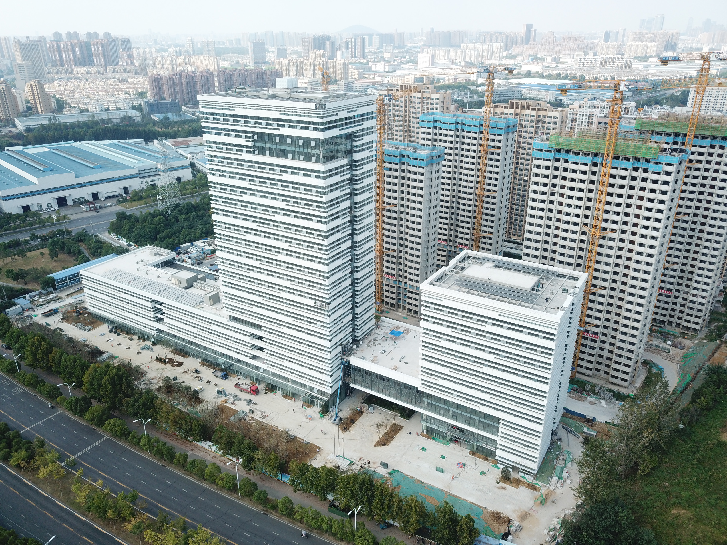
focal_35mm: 26
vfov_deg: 53.1
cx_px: 364
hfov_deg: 67.3
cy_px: 272
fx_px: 546
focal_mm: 4.73
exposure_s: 1/581
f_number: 2.2
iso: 100
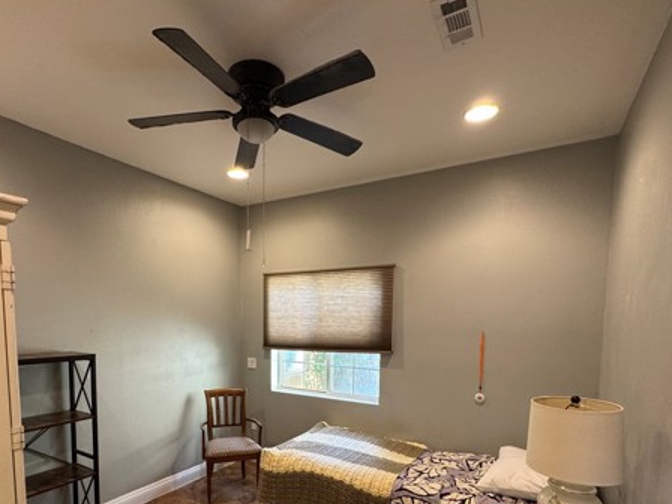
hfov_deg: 81.4
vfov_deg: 63.6
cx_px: 294
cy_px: 351
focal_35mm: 20
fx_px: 388
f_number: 2.2
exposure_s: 1/60
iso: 200
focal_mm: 2.22
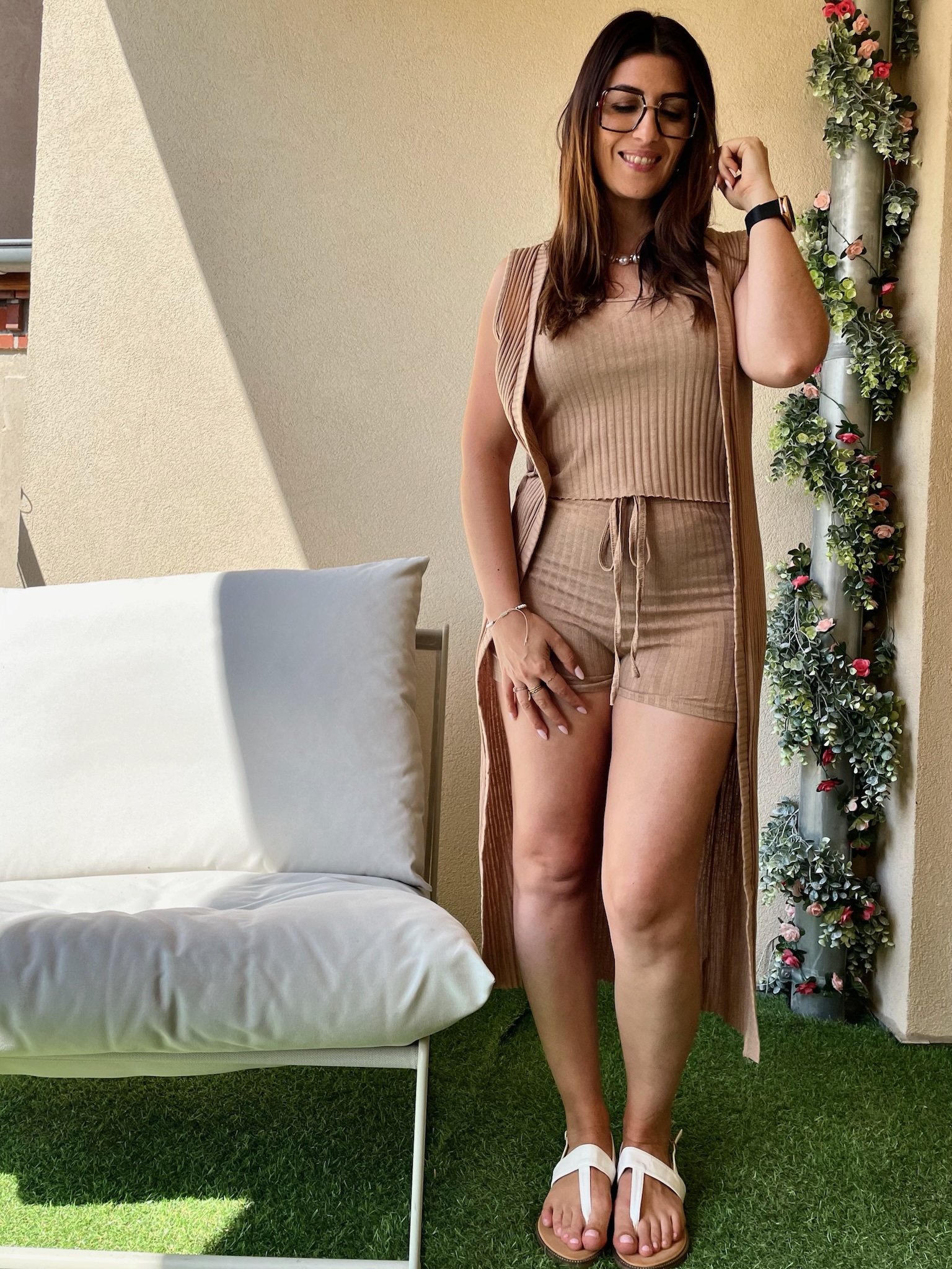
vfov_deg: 67.3
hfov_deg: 53.1
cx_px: 476
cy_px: 634
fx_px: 953
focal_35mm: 26
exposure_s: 1/882
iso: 32
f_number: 1.6
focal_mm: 4.2
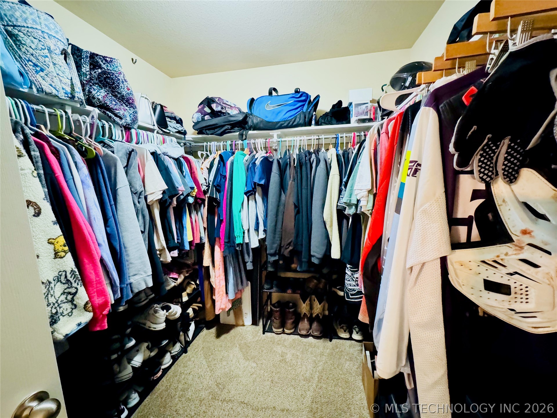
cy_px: 209
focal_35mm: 14
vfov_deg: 85.7
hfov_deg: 102.1
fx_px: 225
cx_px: 278
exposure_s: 1/40
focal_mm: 2.22
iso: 1250
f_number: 2.2
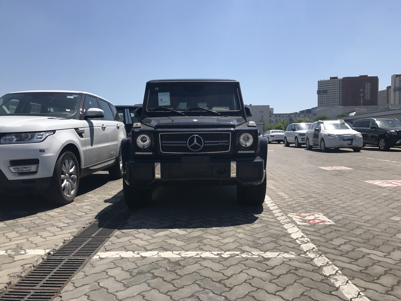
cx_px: 200
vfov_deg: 49.7
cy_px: 150
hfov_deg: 63.4
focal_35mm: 28
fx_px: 324
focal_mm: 3.99
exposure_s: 1/3425
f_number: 1.8
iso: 20
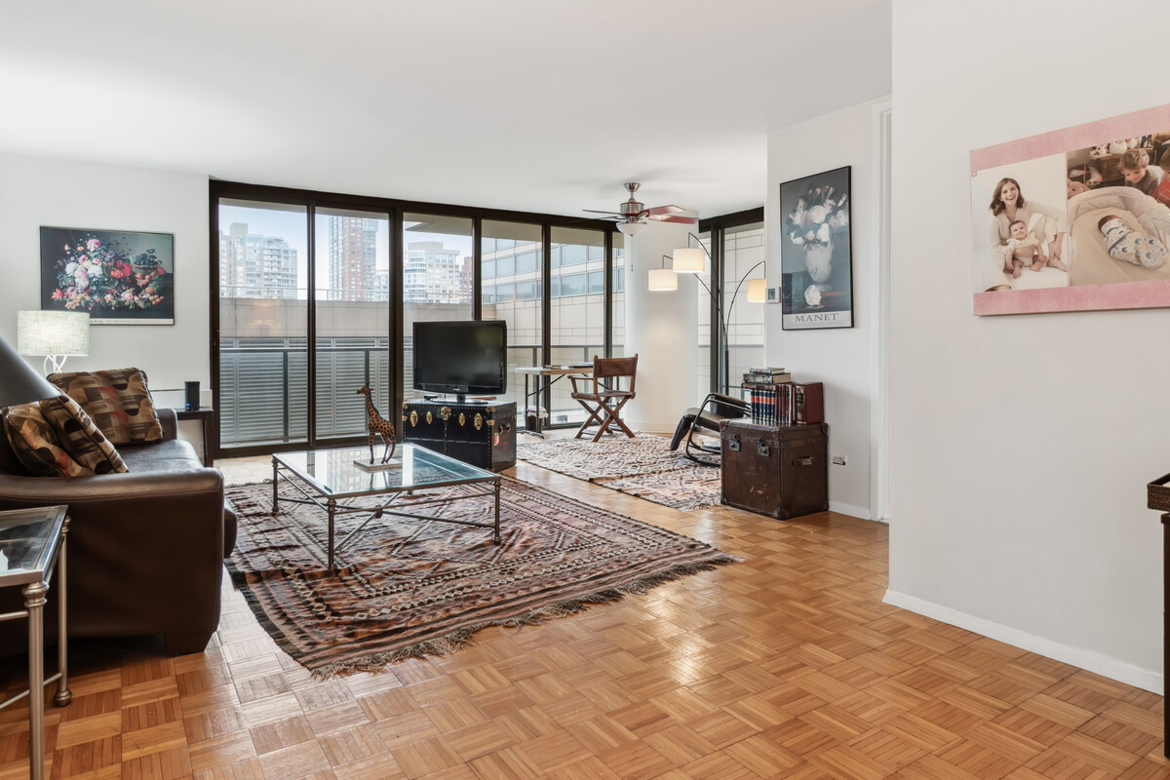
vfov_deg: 60.4
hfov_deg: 82.1
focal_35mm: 21
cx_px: 544
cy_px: 373
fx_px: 670
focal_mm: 11
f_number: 8
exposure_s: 1/2.5
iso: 100
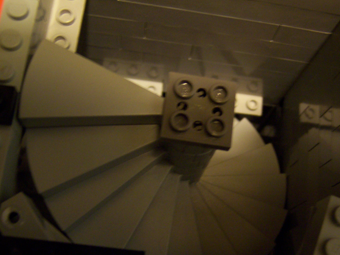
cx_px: 205
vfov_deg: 30.0
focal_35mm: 48
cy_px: 171
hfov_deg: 39.5
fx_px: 471
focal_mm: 5.5
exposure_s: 1/8
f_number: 2.8
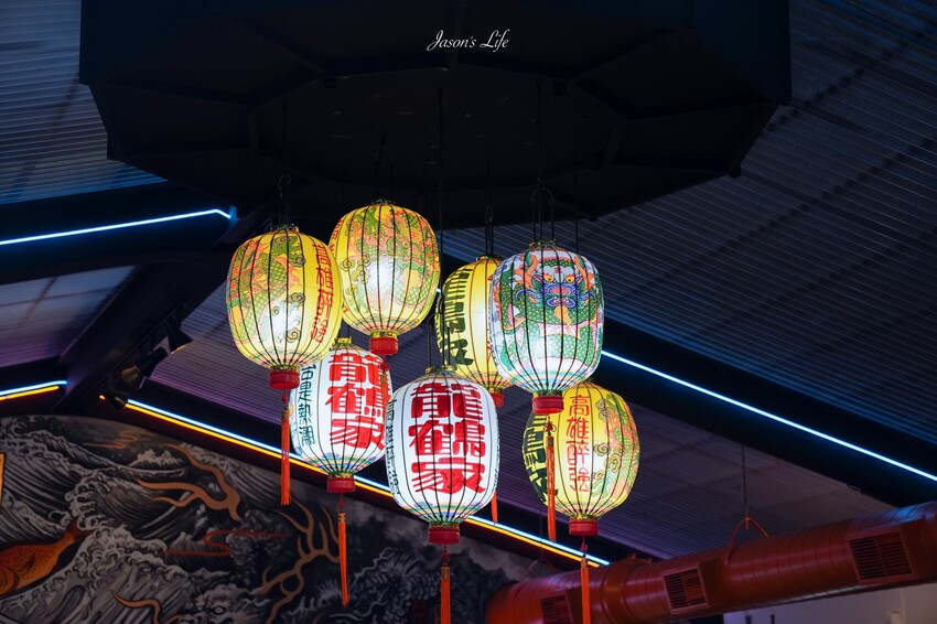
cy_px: 312
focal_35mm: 70
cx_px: 468
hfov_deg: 28.9
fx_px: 1821
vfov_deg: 19.4
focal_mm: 70
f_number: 4.5
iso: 500
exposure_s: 1/80
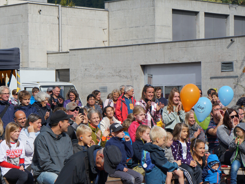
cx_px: 114
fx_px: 807
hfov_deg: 17.3
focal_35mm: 114
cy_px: 92
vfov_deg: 13.0
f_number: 5.6
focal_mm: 70
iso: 100
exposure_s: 1/500
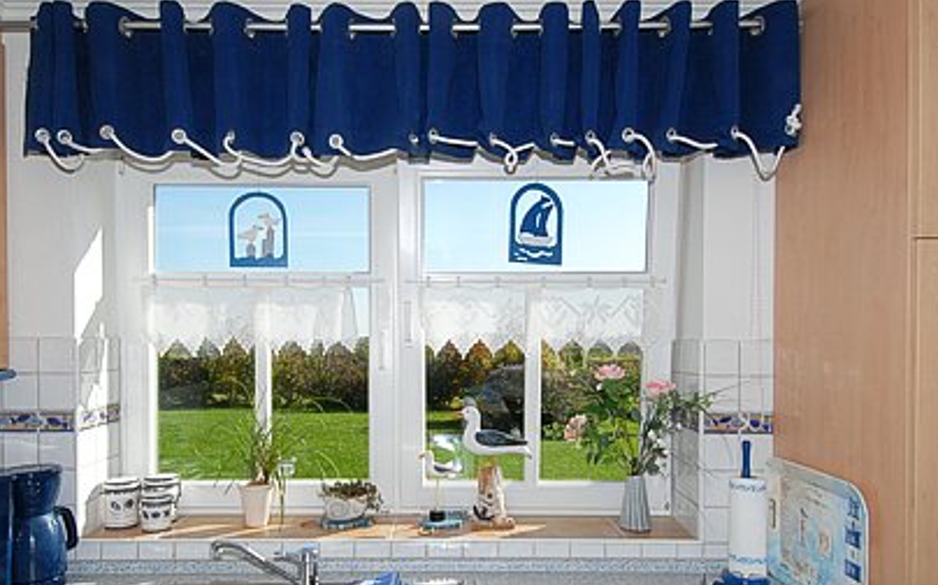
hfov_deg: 71.1
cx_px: 418
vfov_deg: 48.0
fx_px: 653
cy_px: 346
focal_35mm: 26
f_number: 22
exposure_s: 1/80
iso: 400
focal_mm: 15
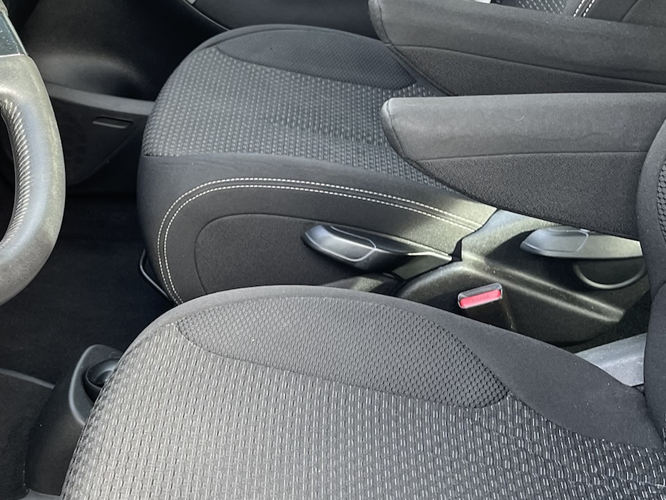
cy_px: 272
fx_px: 1097
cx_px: 144
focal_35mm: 57
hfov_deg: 32.9
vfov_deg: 25.7
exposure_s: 1/121
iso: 80
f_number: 1.6
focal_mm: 5.1
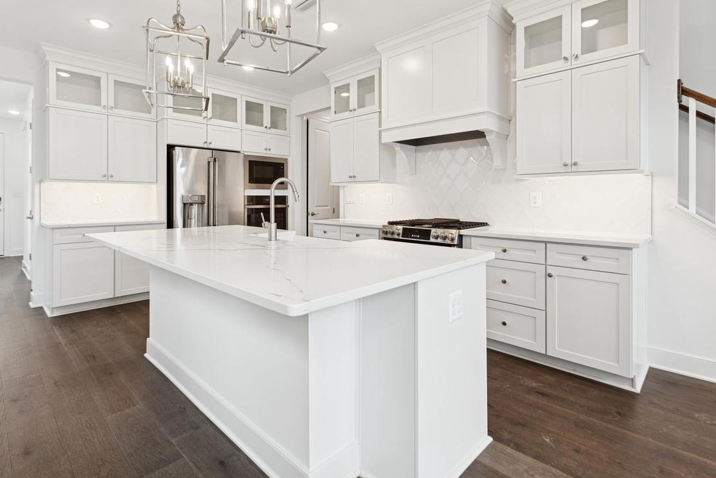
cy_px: 205
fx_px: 358
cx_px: 334
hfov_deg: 89.9
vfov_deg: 67.1
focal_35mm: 18
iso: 100
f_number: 8
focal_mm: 14
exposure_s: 1/8
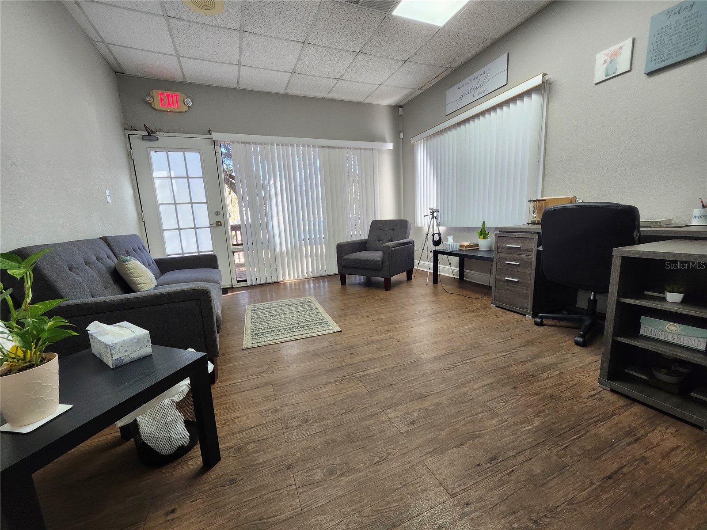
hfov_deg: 106.2
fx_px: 266
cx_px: 354
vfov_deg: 89.9
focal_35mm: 13
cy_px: 265
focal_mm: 1.74
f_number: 2.2
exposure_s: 1/60
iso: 100
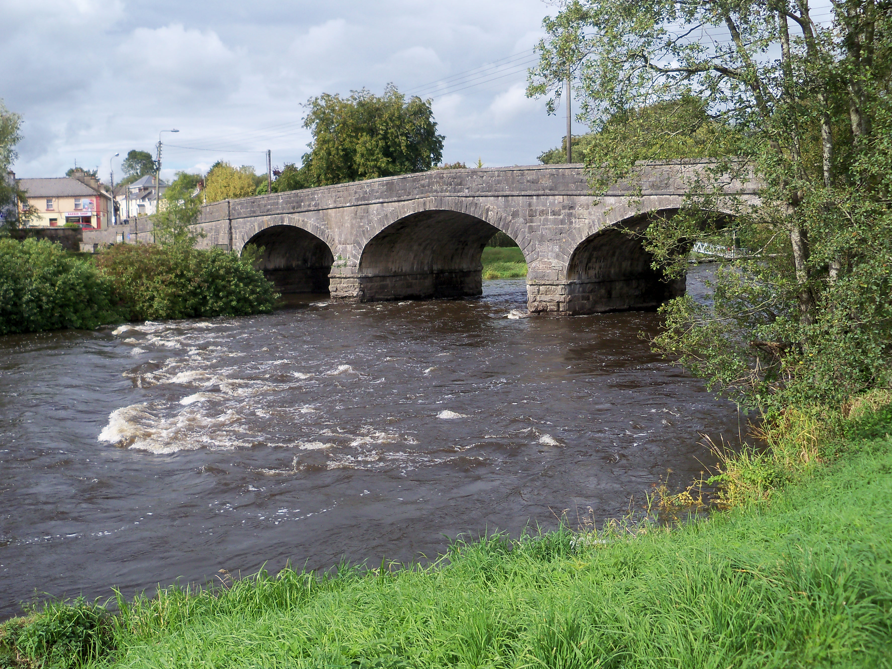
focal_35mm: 36
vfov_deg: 39.7
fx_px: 928
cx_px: 439
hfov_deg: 51.4
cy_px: 335
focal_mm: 6.2
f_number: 3.5
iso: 80
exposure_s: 1/640
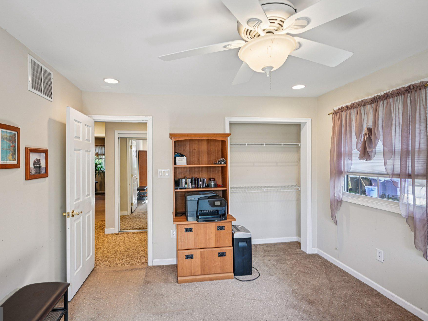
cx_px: 199
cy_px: 158
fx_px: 223
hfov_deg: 87.6
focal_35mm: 18
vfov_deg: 71.6
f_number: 8
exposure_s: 1/15
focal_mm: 16
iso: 400
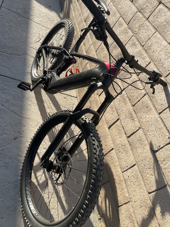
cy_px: 114
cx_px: 85
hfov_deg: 53.1
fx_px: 170
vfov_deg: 67.3
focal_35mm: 26
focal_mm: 4.2
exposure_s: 1/1473
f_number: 1.6
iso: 32
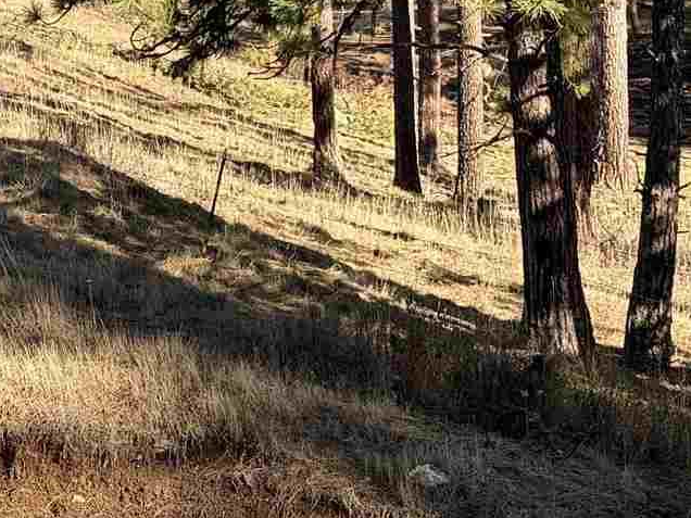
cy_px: 232
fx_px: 2316
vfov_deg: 12.8
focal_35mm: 116
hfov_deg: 16.8
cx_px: 112
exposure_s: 1/805
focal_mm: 6.76
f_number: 1.78
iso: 80
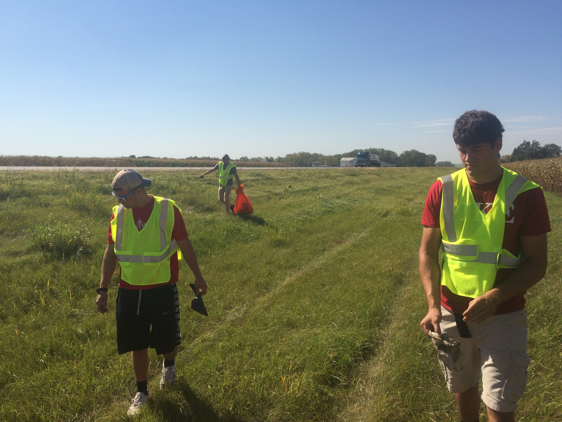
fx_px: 471
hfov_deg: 61.7
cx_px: 281
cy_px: 211
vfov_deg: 48.2
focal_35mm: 29
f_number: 2.2
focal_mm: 4.15
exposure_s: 1/3165
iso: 32
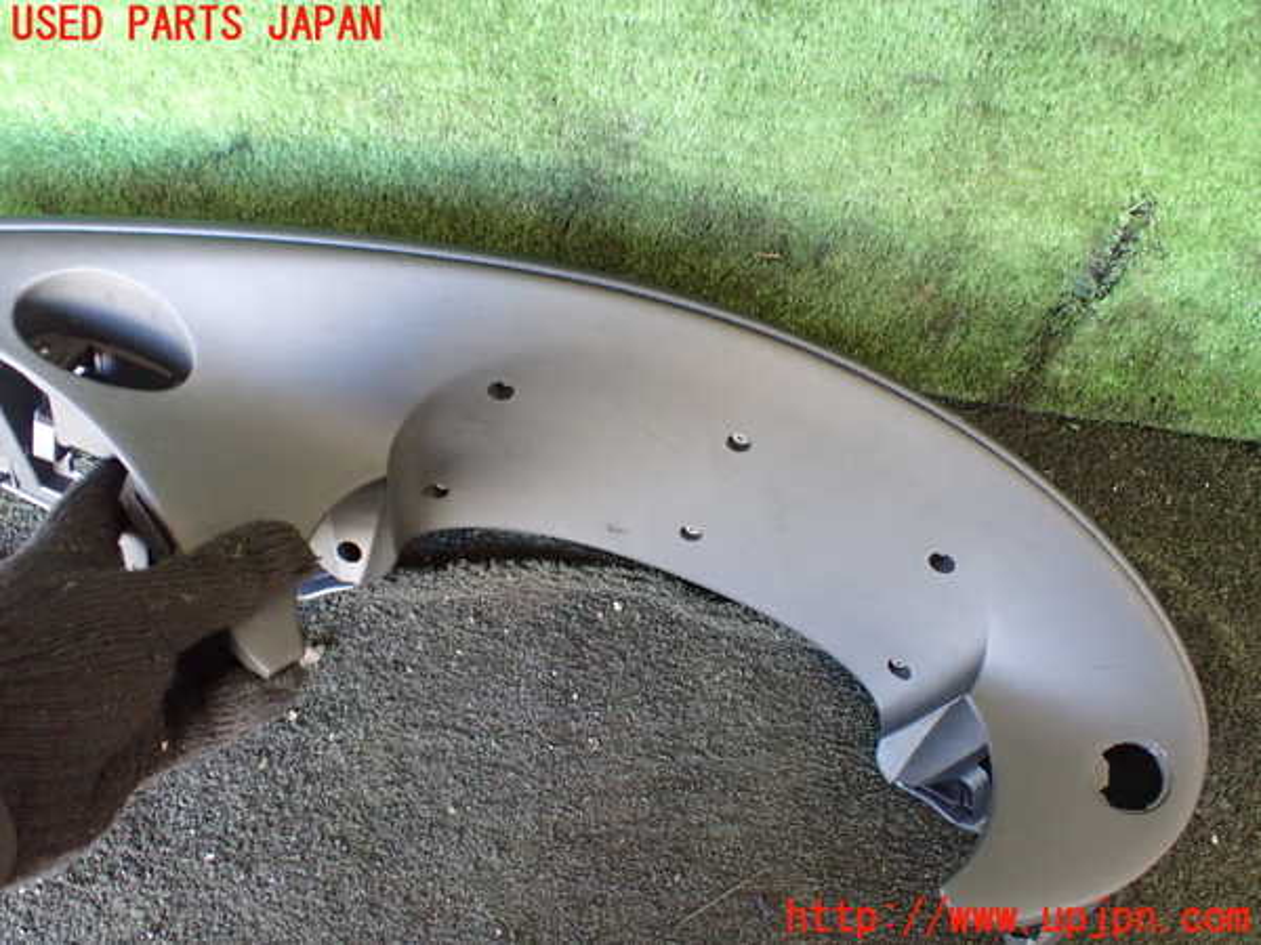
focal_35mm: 30
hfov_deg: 60.0
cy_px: 472
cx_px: 630
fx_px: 1093
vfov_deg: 46.8
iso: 800
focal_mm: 5.4
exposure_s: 1/50
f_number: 2.3
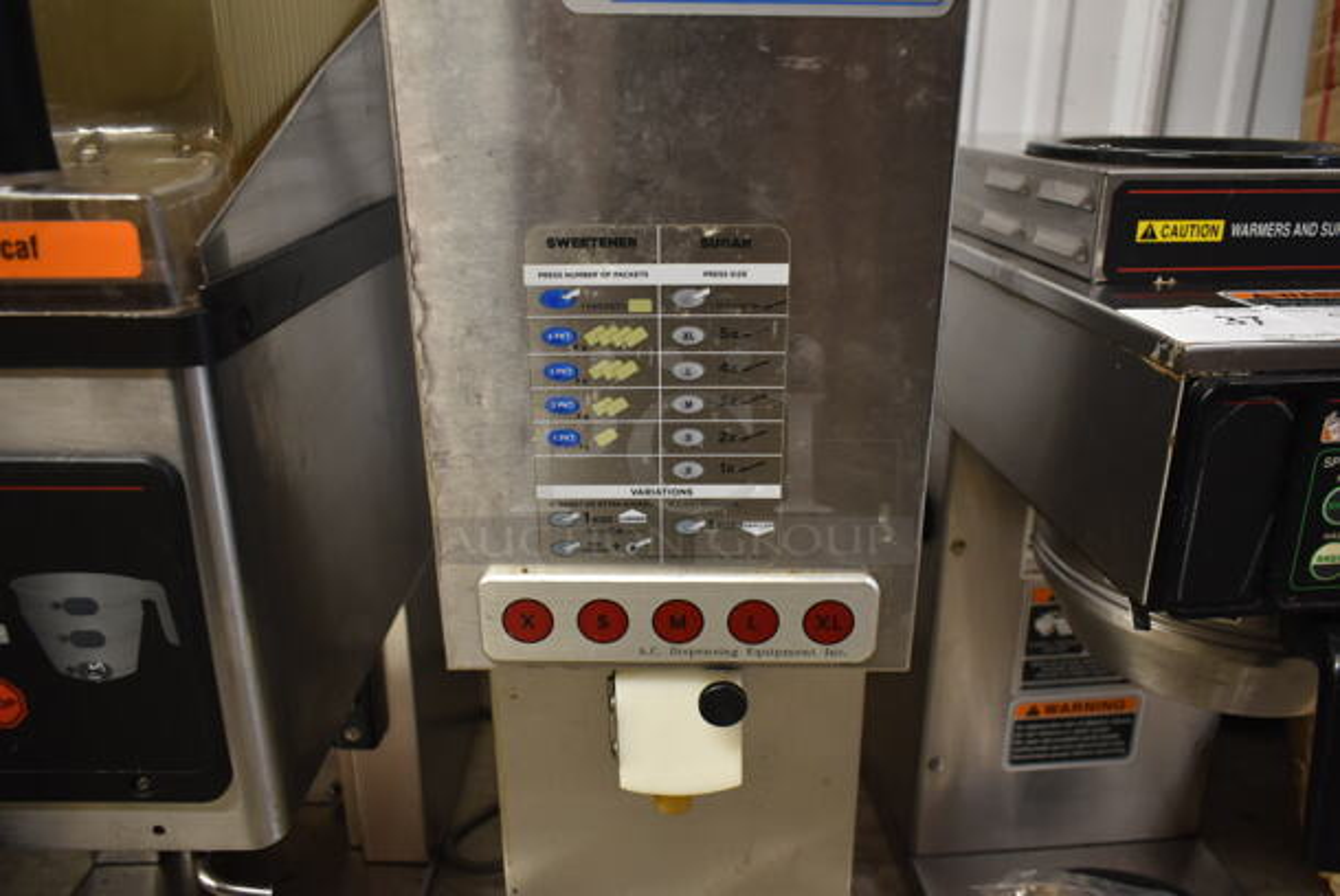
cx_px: 670
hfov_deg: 67.3
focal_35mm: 27
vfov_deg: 48.0
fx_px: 1006
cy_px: 448
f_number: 3.5
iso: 900
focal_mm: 18
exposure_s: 1/30
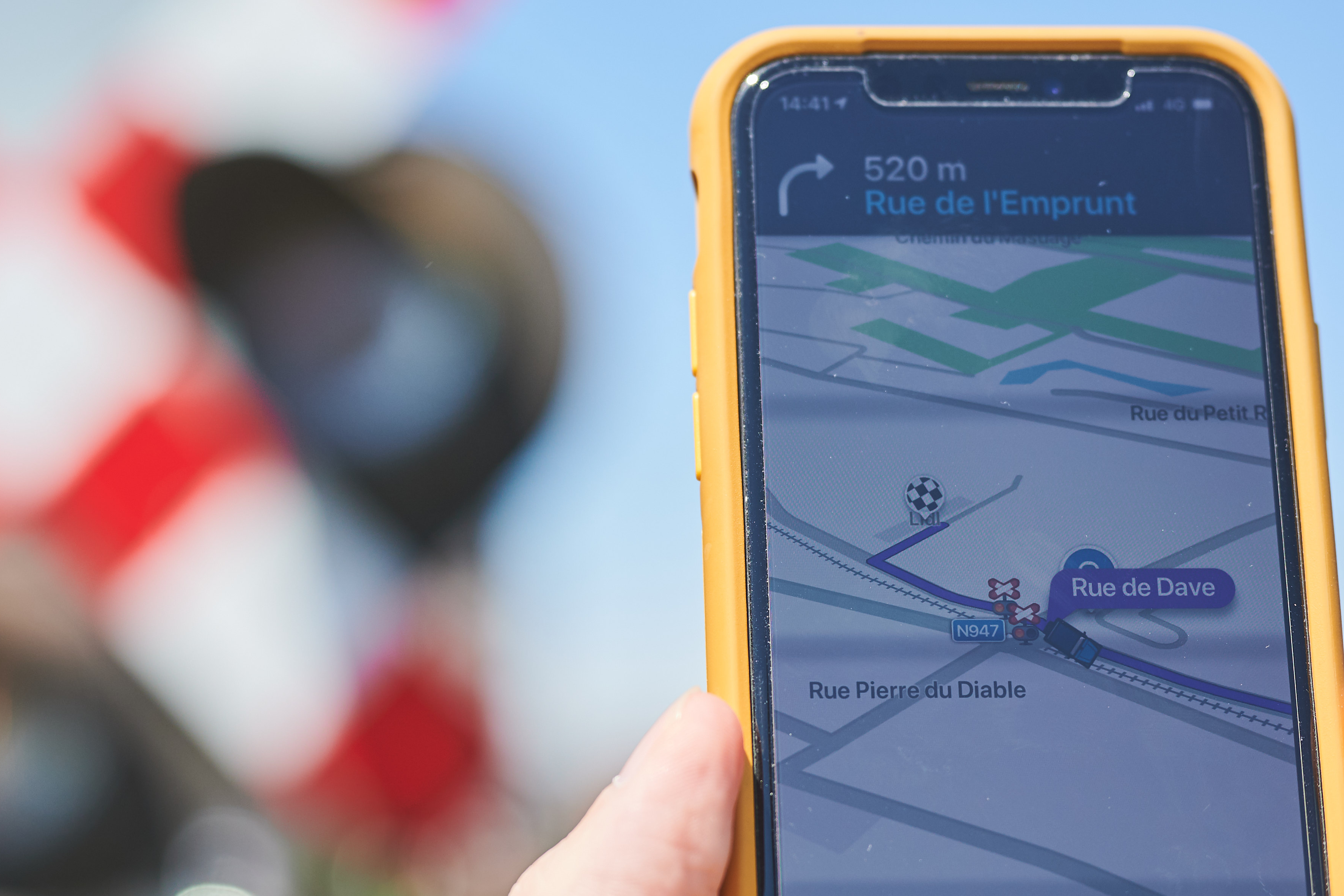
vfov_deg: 16.1
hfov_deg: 23.8
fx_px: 3173
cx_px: 494
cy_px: 513
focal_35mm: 85
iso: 200
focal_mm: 50
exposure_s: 1/2500
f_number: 2.8
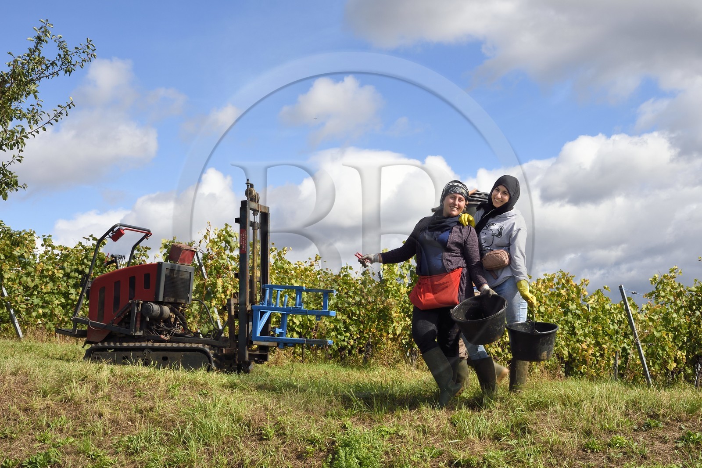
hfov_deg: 39.6
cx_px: 351
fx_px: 975
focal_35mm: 50
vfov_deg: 27.0
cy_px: 234
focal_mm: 50
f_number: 22
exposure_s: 1/100
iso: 200
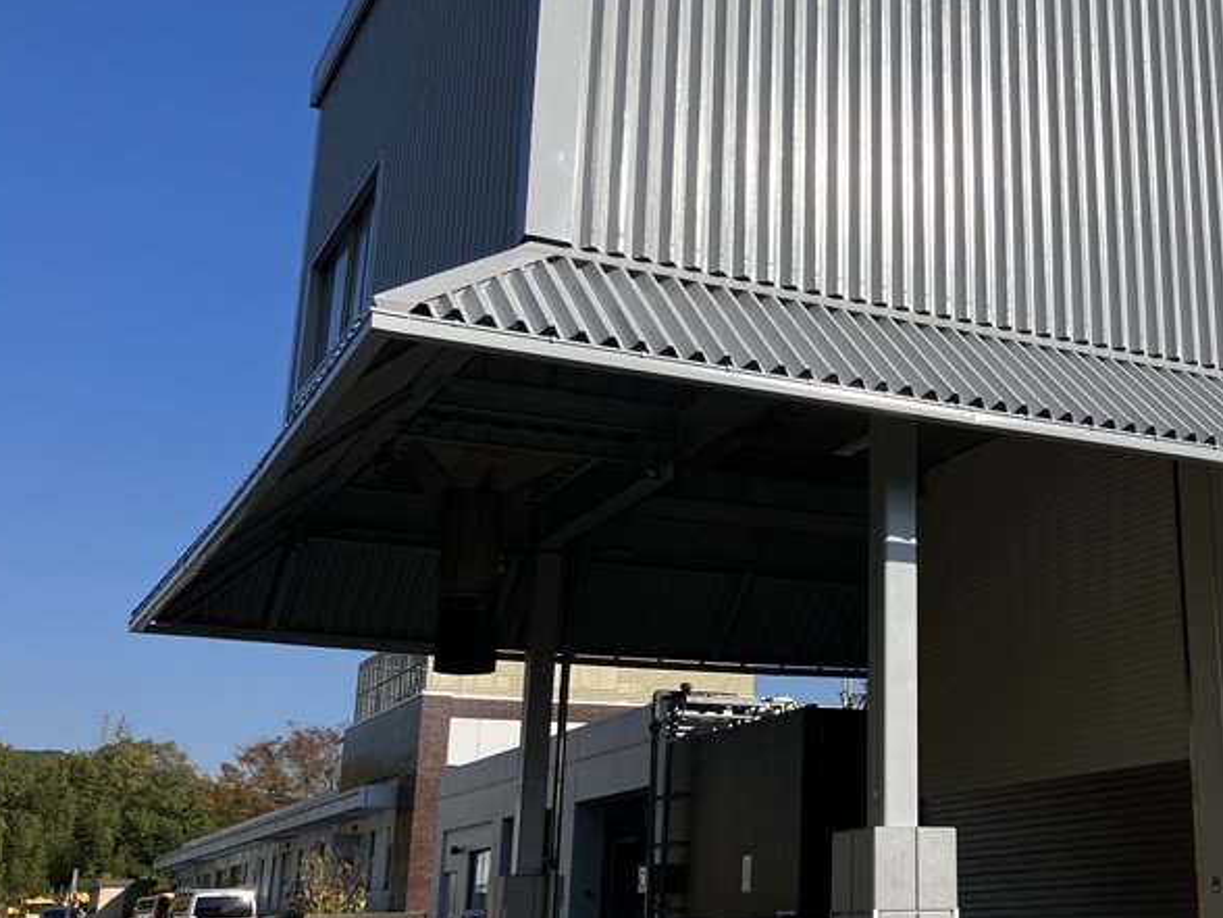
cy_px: 364
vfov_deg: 30.2
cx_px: 1023
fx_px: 1696
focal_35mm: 48
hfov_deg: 37.8
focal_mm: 3.99
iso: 32
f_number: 1.8
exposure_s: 1/3745
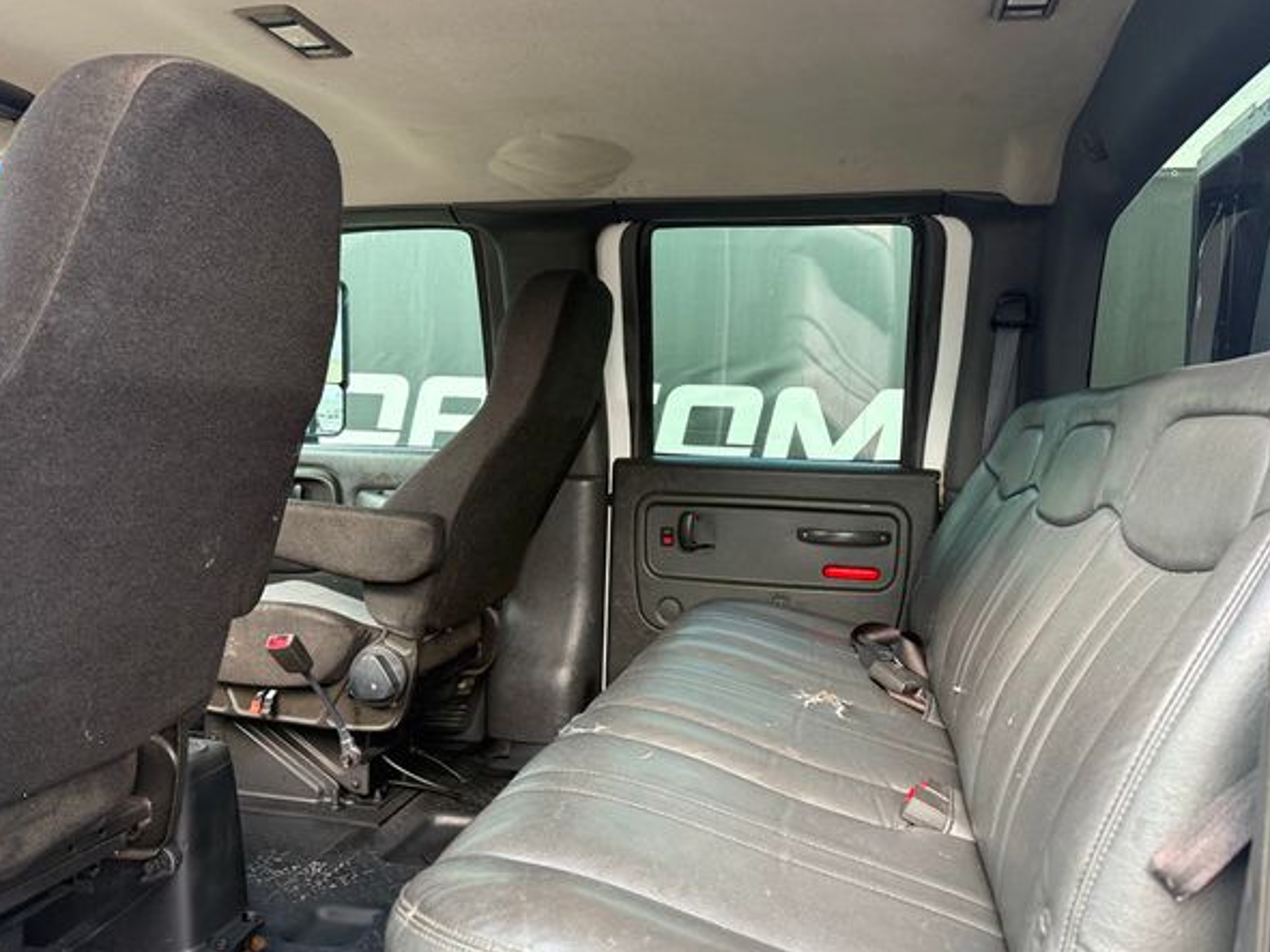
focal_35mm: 26
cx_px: 664
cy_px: 473
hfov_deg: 67.3
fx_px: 954
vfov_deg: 53.0
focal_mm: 6.76
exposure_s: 1/243
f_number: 1.78
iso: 160
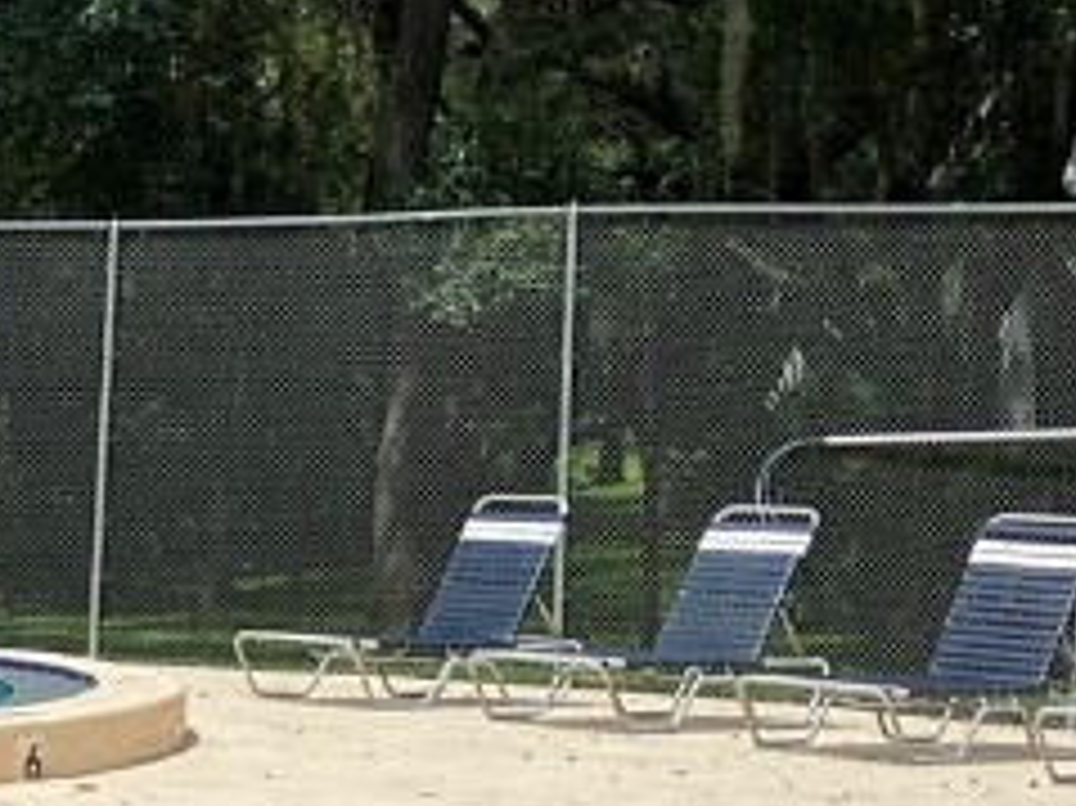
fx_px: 3728
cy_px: 770
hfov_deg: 15.1
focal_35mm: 120
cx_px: -563
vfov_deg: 12.2
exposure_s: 1/4049
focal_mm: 3.99
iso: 32
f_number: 1.8
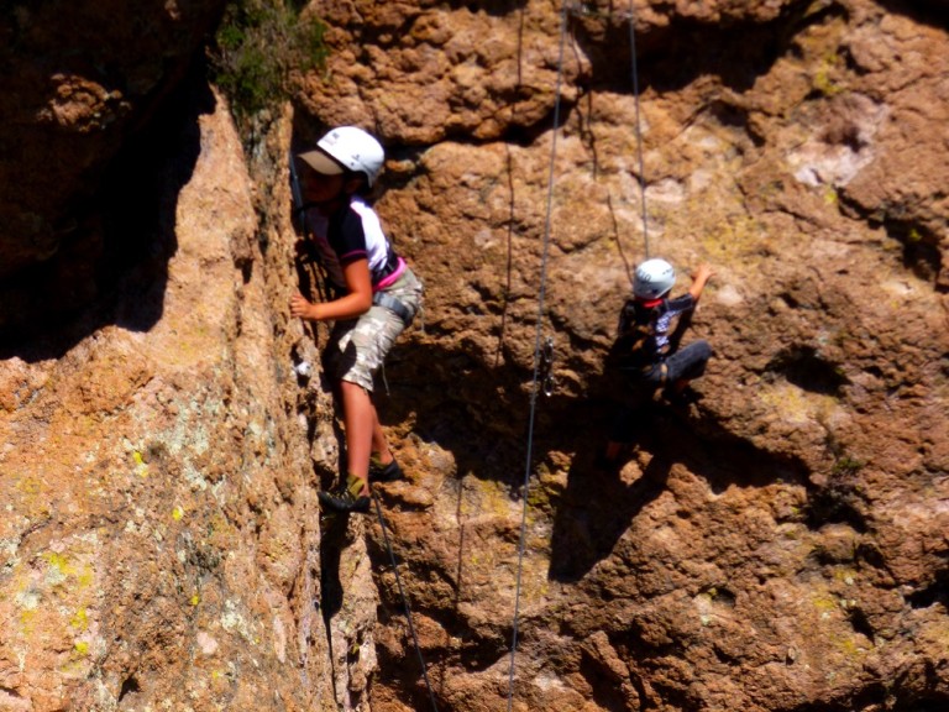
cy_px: 356
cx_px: 474
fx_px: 3070
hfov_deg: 17.6
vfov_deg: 13.2
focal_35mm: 112
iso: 100
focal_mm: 20
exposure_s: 1/320
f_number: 6.5
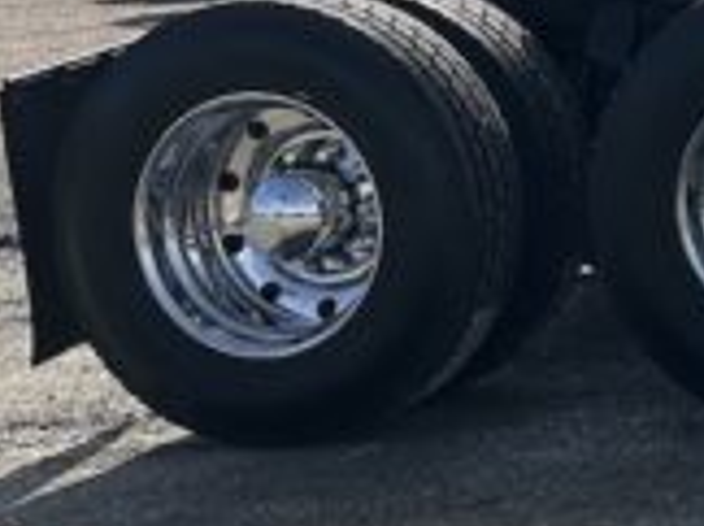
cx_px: 1591
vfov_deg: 12.5
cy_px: -165
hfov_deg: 13.5
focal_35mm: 114
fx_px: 2315
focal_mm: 6.86
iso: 80
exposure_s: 1/10753
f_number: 1.78
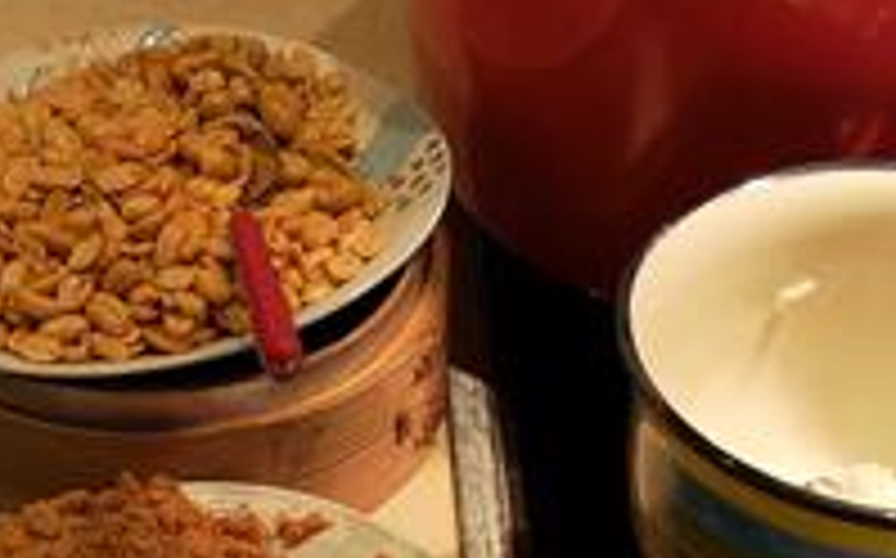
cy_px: 698
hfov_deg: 18.1
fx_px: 2806
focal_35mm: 115
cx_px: 266
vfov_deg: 11.1
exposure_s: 1/60
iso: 64
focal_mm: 3.95
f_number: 1.8
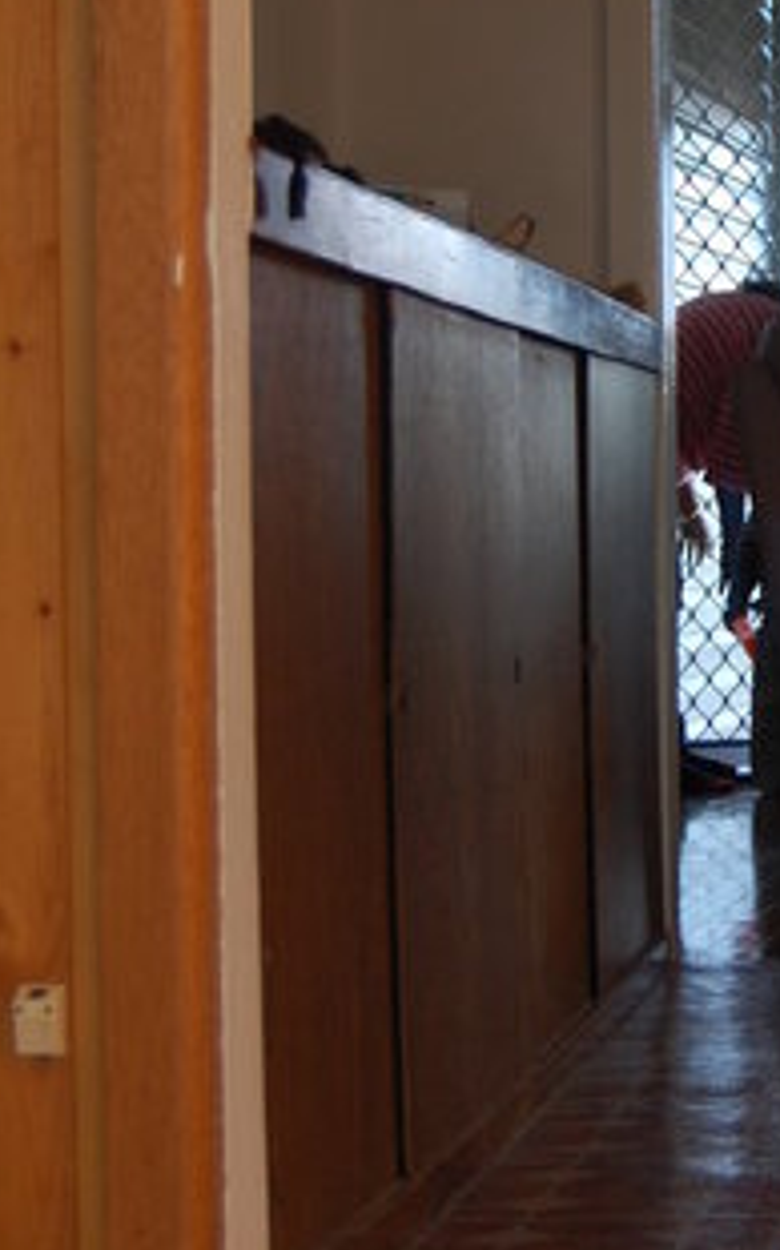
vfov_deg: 19.3
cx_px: 792
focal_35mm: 107
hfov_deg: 12.1
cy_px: 330
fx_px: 3644
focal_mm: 34
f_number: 4.5
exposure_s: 1/60
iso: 450
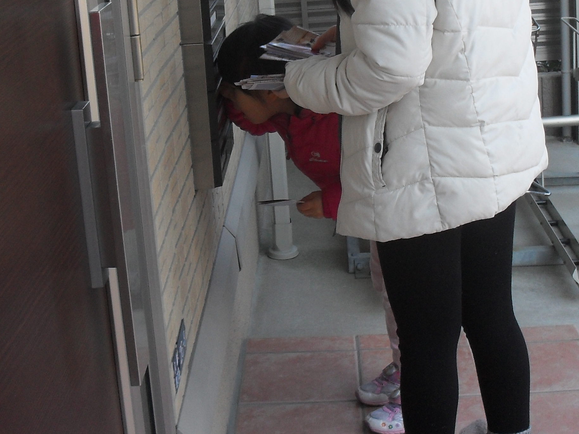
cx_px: 329
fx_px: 1137
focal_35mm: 68
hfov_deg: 28.5
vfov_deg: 21.4
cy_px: 113
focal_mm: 6.3
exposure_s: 1/180
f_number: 2.8
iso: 80
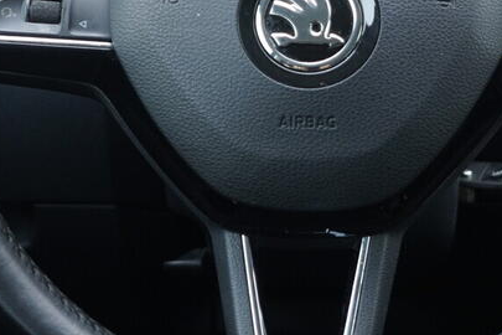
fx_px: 1269
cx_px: 358
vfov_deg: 14.9
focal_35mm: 91
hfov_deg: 22.2
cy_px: 45
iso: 320
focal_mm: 24
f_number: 2.8
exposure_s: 1/40
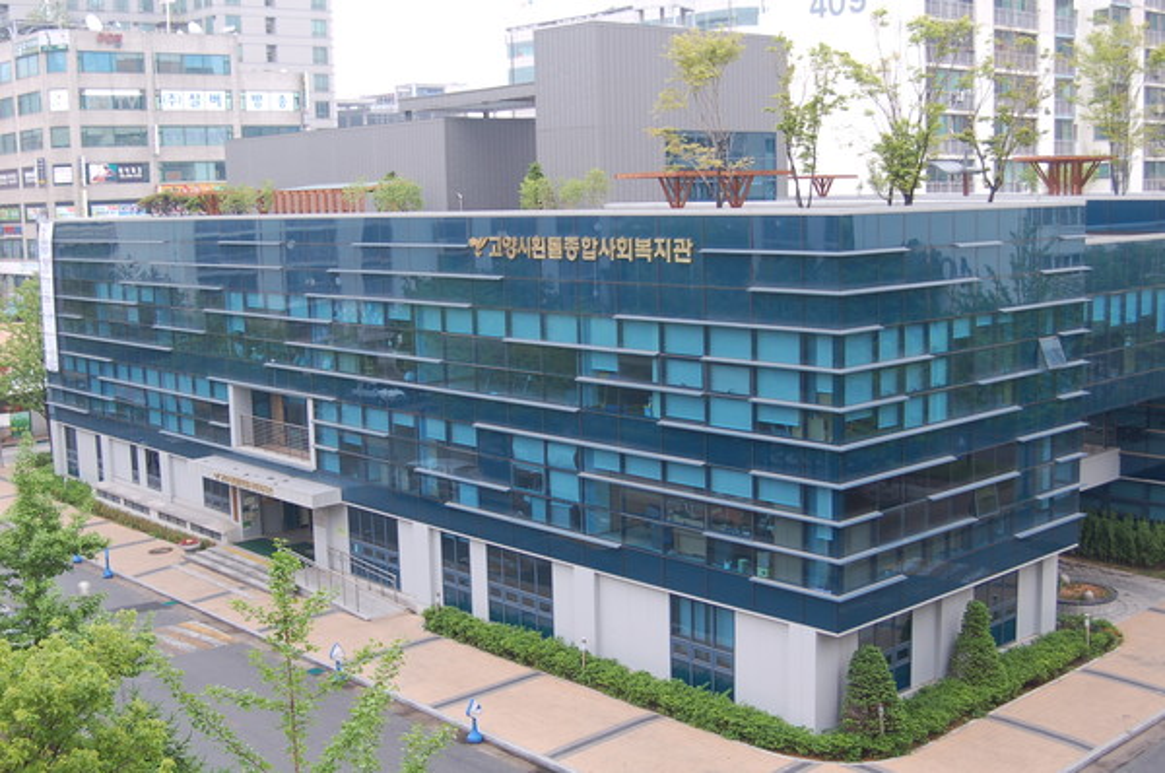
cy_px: 386
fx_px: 1357
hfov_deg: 46.5
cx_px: 582
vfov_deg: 31.8
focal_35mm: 42
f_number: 4
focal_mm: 28
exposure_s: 1/60
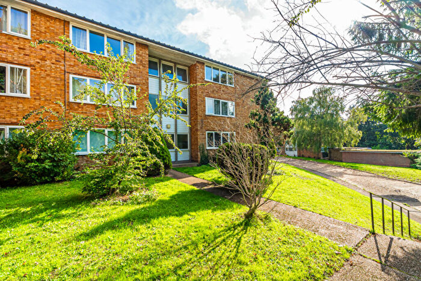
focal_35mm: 16
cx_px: 210
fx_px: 187
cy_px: 140
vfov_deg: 73.9
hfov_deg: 96.7
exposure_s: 1/160
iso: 200
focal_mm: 16
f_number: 8
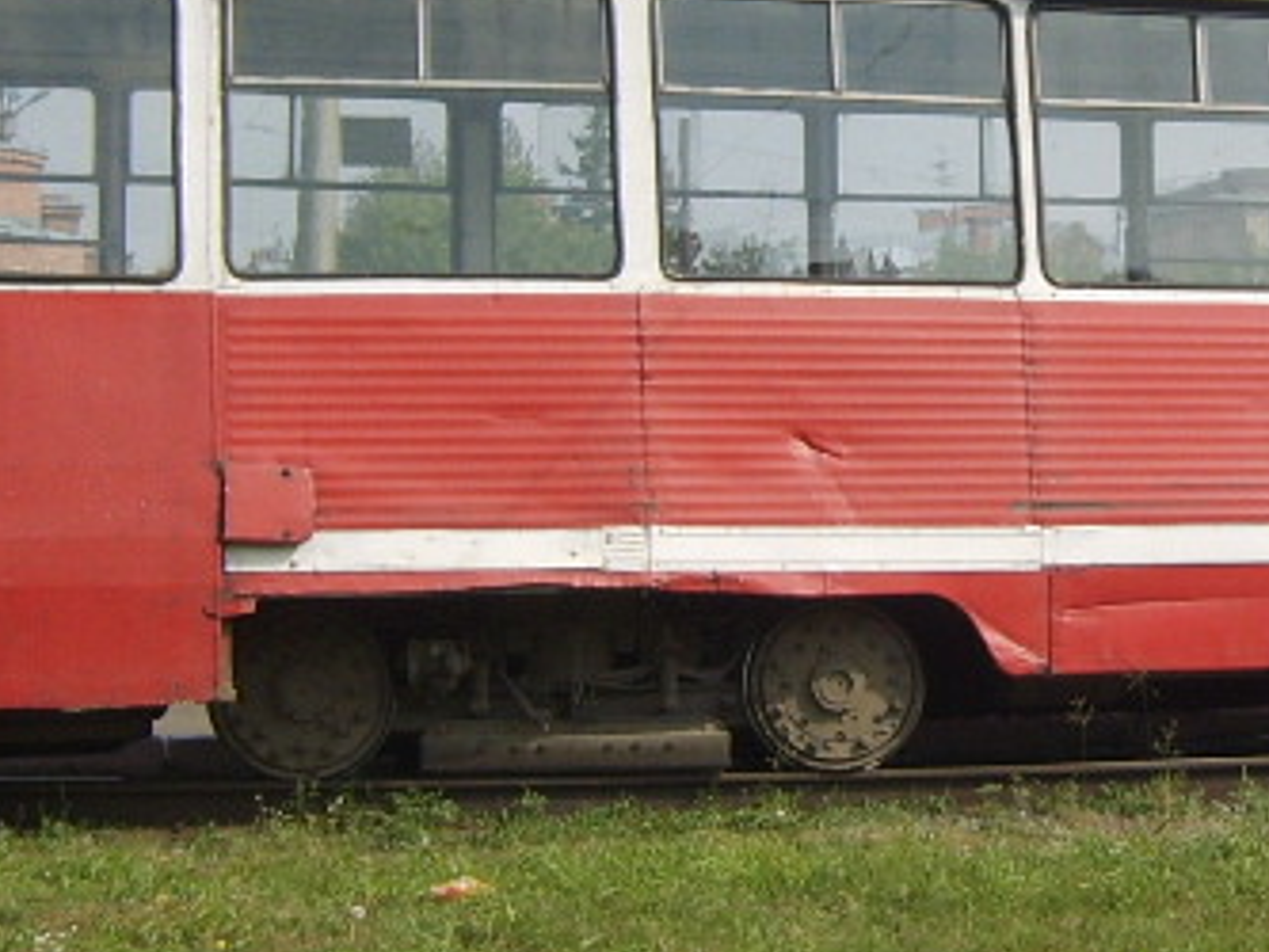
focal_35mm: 101
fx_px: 3704
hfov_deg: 18.9
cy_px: 339
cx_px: 1269
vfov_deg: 14.6
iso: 50
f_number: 7.1
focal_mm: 7.4
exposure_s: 1/250
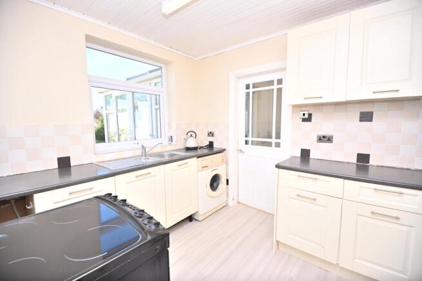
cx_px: 211
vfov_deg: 73.8
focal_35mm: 16
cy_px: 140
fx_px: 188
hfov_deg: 96.7
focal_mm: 16
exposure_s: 1/250
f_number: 5.6
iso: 400
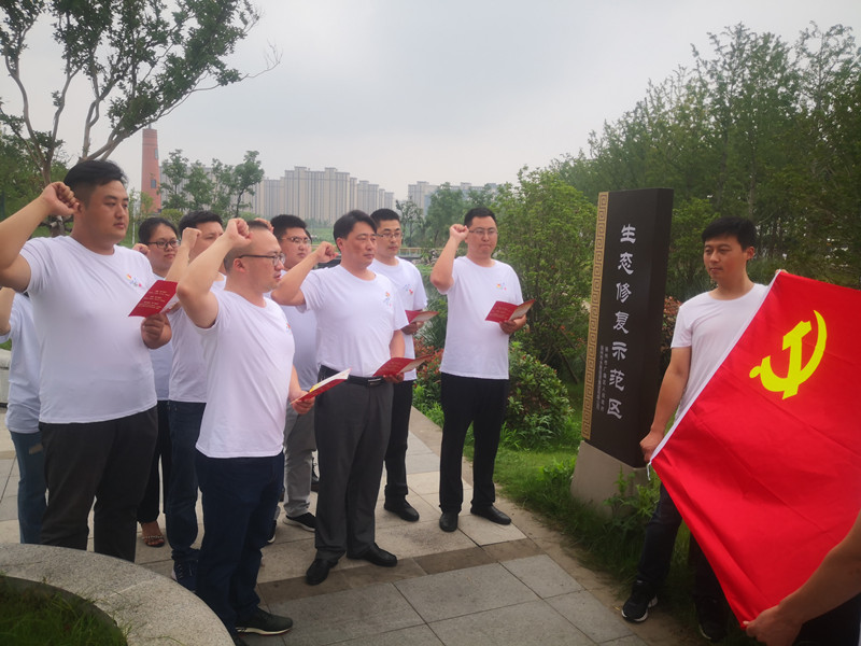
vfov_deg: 51.4
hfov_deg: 65.3
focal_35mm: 27
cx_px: 430
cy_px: 323
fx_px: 672
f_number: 1.6
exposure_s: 1/781
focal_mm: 3.95
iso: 50
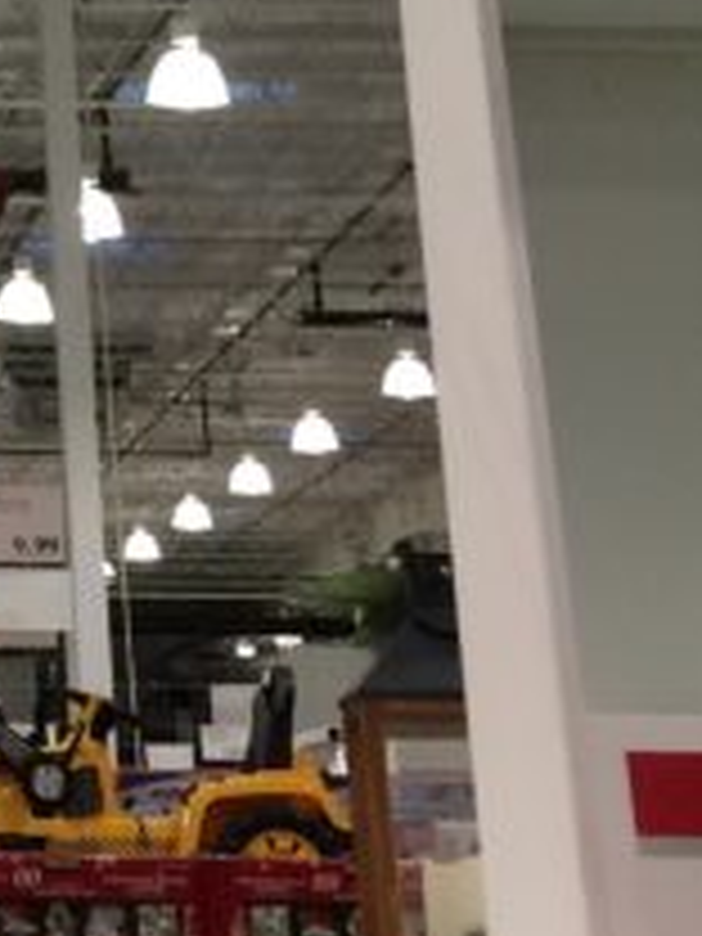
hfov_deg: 9.7
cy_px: -580
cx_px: -711
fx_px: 3867
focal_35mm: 143
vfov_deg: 12.9
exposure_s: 1/33
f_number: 2.2
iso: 40
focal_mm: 4.15
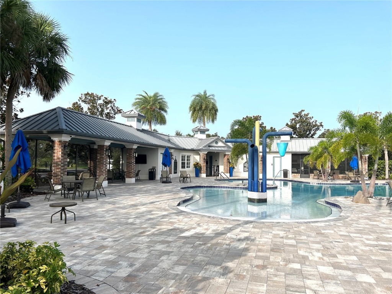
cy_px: 147
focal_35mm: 26
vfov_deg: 53.1
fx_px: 294
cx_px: 196
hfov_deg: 67.3
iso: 50
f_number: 1.5
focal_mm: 5.7
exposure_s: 1/3356
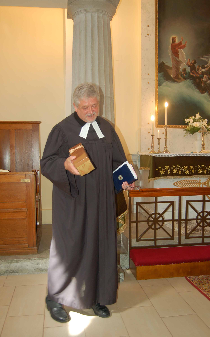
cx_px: 103
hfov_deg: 37.3
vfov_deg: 56.7
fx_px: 311
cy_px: 170
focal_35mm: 34
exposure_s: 1/60
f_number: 3.8
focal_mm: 22
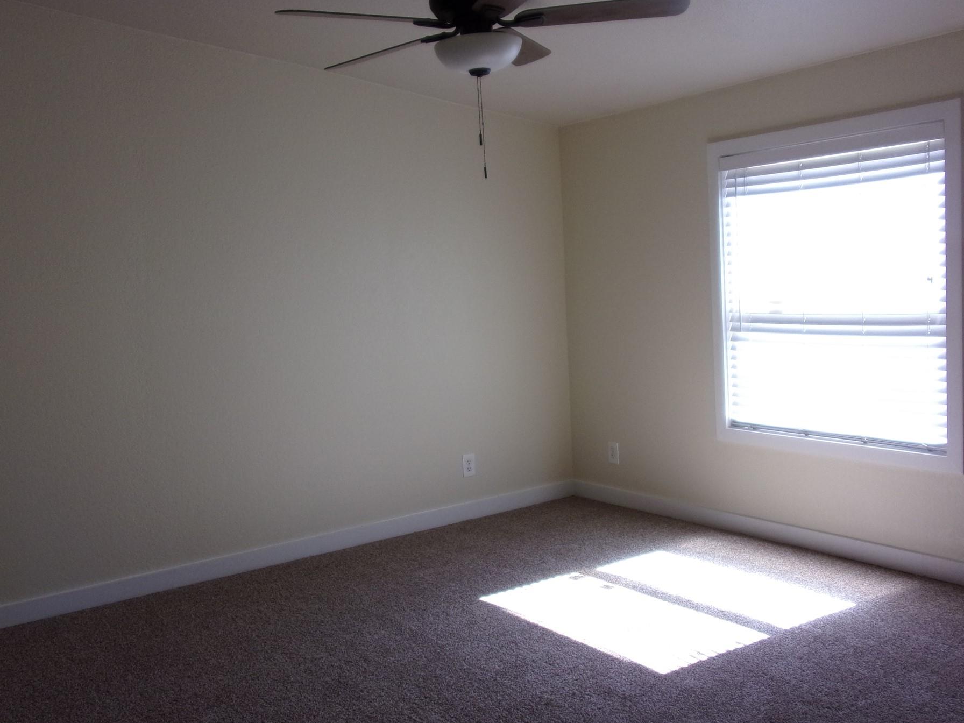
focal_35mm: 32
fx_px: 891
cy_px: 352
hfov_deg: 56.8
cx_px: 456
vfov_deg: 44.2
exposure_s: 1/50
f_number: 3.4
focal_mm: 5
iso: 80
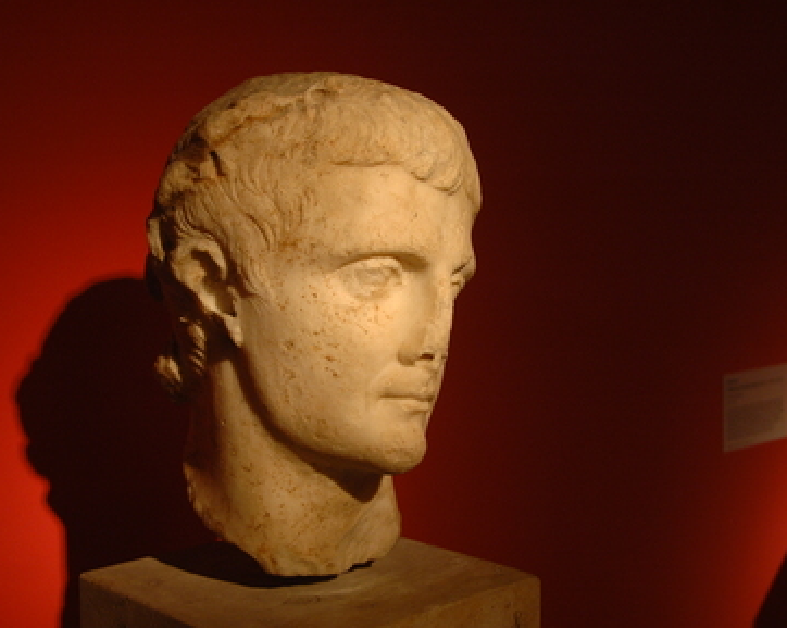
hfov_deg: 37.6
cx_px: 359
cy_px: 313
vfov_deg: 30.5
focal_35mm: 50
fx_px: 1154
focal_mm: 29
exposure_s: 1/30
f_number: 4.2
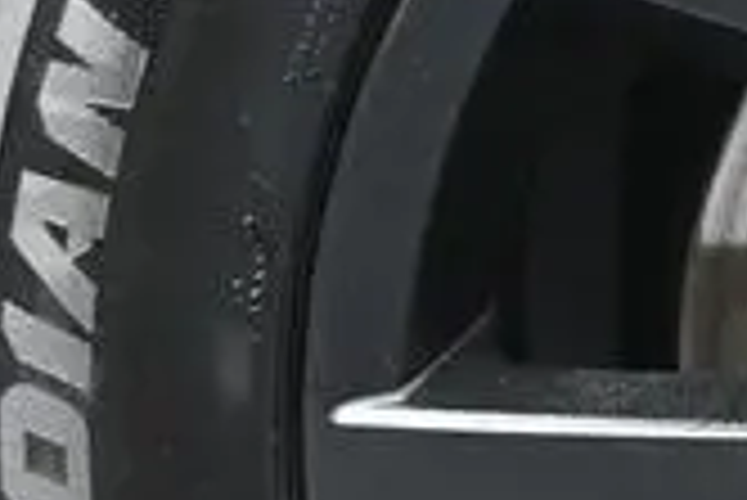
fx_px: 4706
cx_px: 1256
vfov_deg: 6.1
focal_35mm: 227
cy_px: 300
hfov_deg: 8.8
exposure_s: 1/125
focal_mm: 24.5
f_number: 4.2
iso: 2800
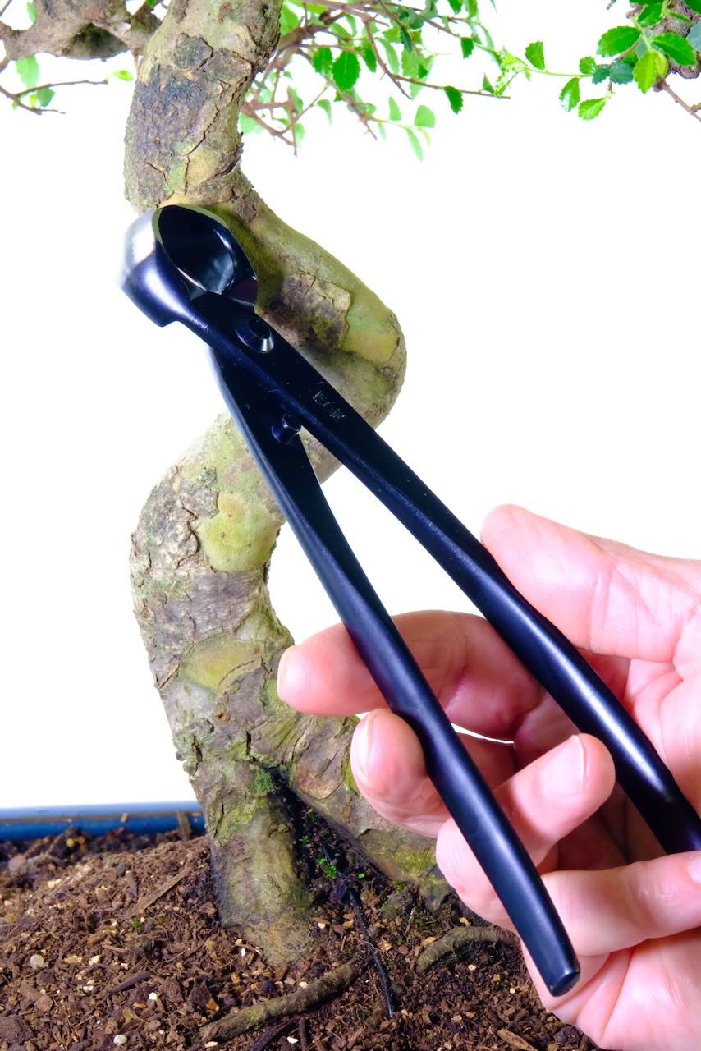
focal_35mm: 192
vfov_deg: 10.7
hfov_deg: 7.2
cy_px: 526
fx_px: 5605
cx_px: 350
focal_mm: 128
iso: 3200
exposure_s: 1/8
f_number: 18
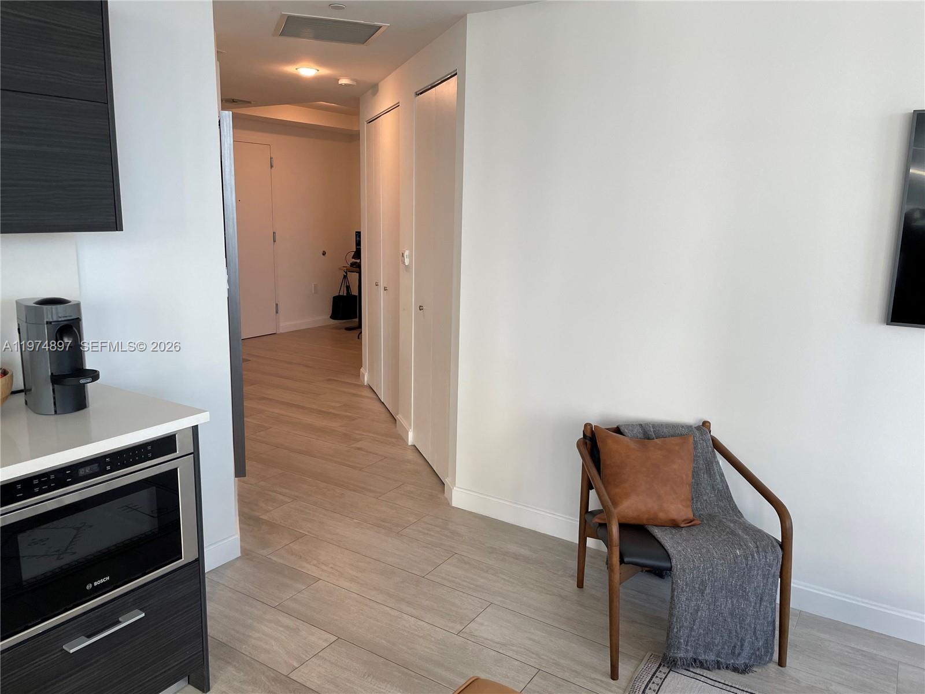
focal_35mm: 26
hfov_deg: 67.3
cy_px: 347
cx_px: 462
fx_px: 695
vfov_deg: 53.1
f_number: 1.6
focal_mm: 4.2
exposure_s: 1/121
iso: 80
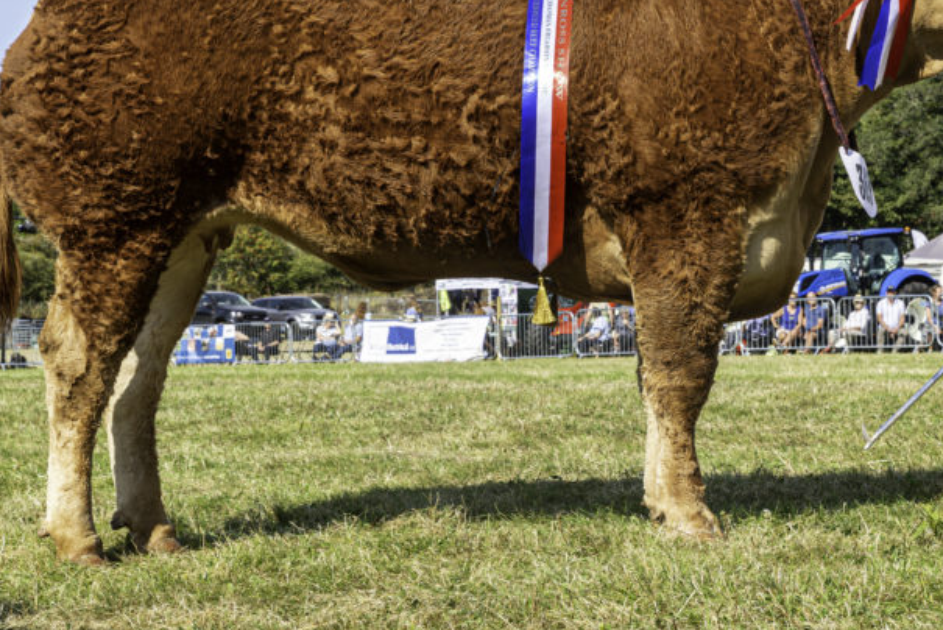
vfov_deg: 14.5
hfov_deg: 21.6
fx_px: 2463
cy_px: 158
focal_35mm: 94
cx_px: 614
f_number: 13
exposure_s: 1/200
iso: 200
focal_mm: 58
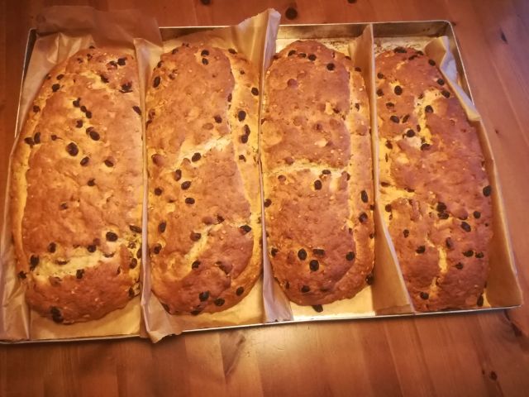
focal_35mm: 26
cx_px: 264
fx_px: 397
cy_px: 198
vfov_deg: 53.1
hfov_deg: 67.3
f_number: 2.2
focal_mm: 3.83
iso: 640
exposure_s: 1/20
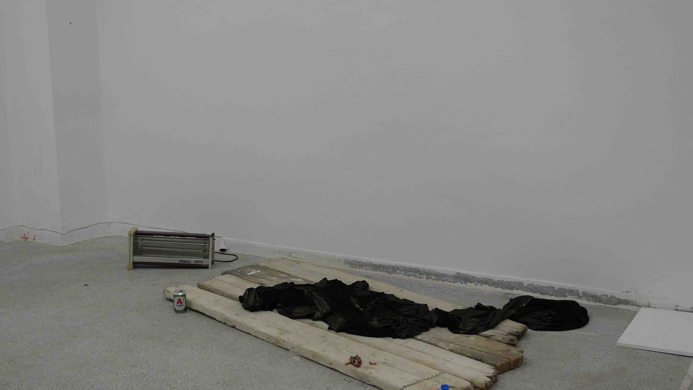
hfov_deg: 43.7
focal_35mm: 47
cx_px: 328
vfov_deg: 25.4
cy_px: 188
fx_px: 864
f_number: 2.2
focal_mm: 20
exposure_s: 1/160
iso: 200
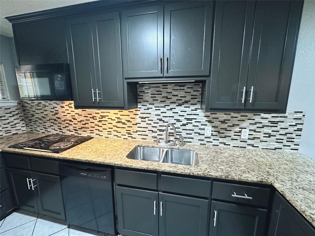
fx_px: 127
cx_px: 158
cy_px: 118
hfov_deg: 102.1
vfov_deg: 85.7
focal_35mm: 14
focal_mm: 2.22
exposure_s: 1/60
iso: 500
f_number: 2.2
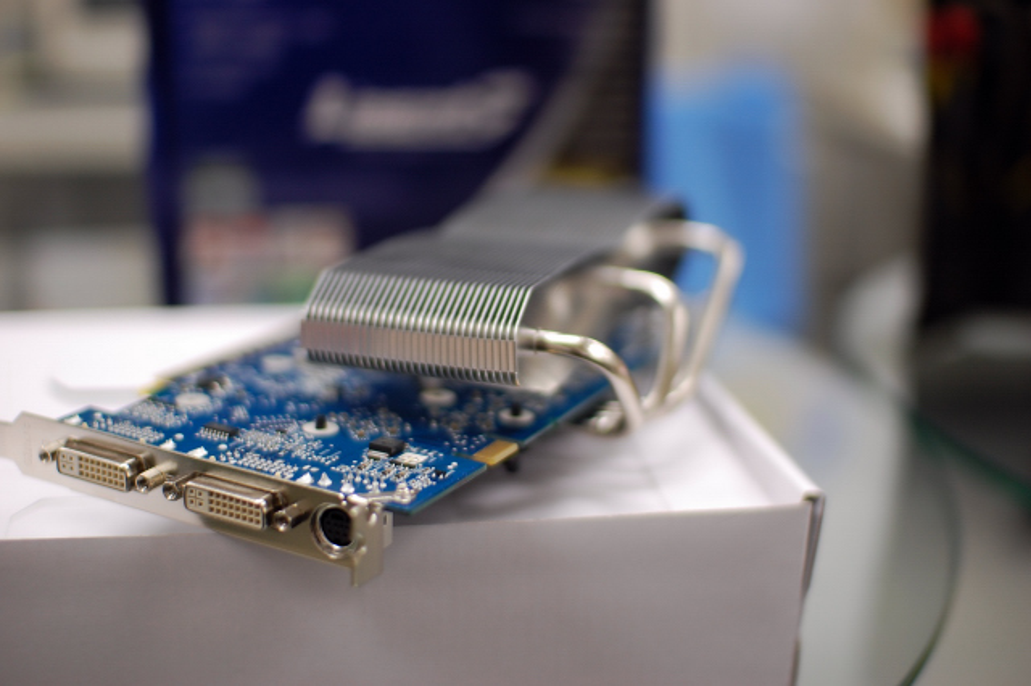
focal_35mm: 45
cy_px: 343
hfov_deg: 43.6
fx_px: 1288
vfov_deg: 29.8
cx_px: 516
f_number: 1.4
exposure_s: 1/125
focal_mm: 30
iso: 200
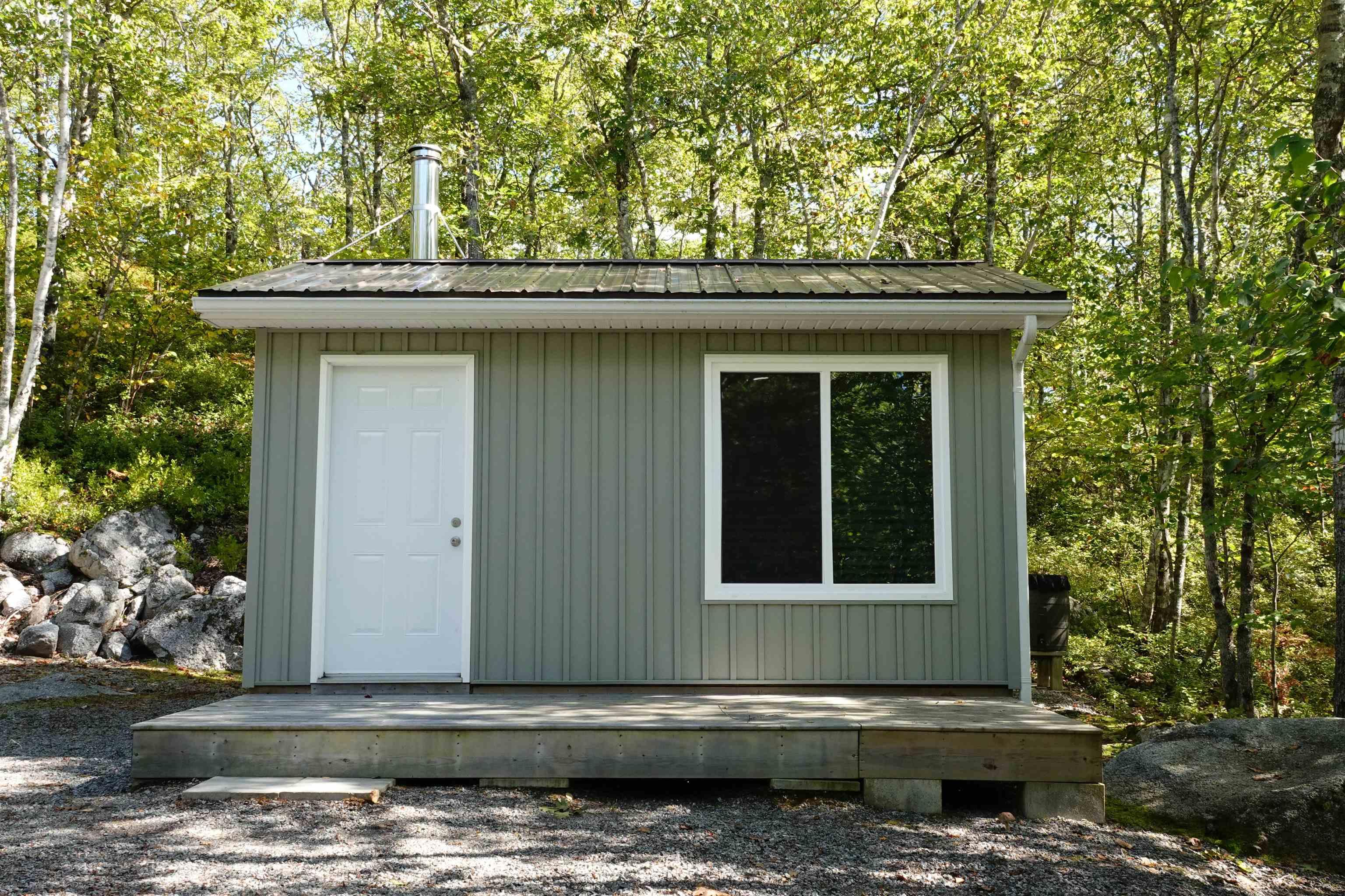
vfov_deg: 38.9
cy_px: 448
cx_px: 672
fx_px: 1270
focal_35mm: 34
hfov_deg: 55.8
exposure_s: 1/200
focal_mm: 12.33
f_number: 8
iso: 640
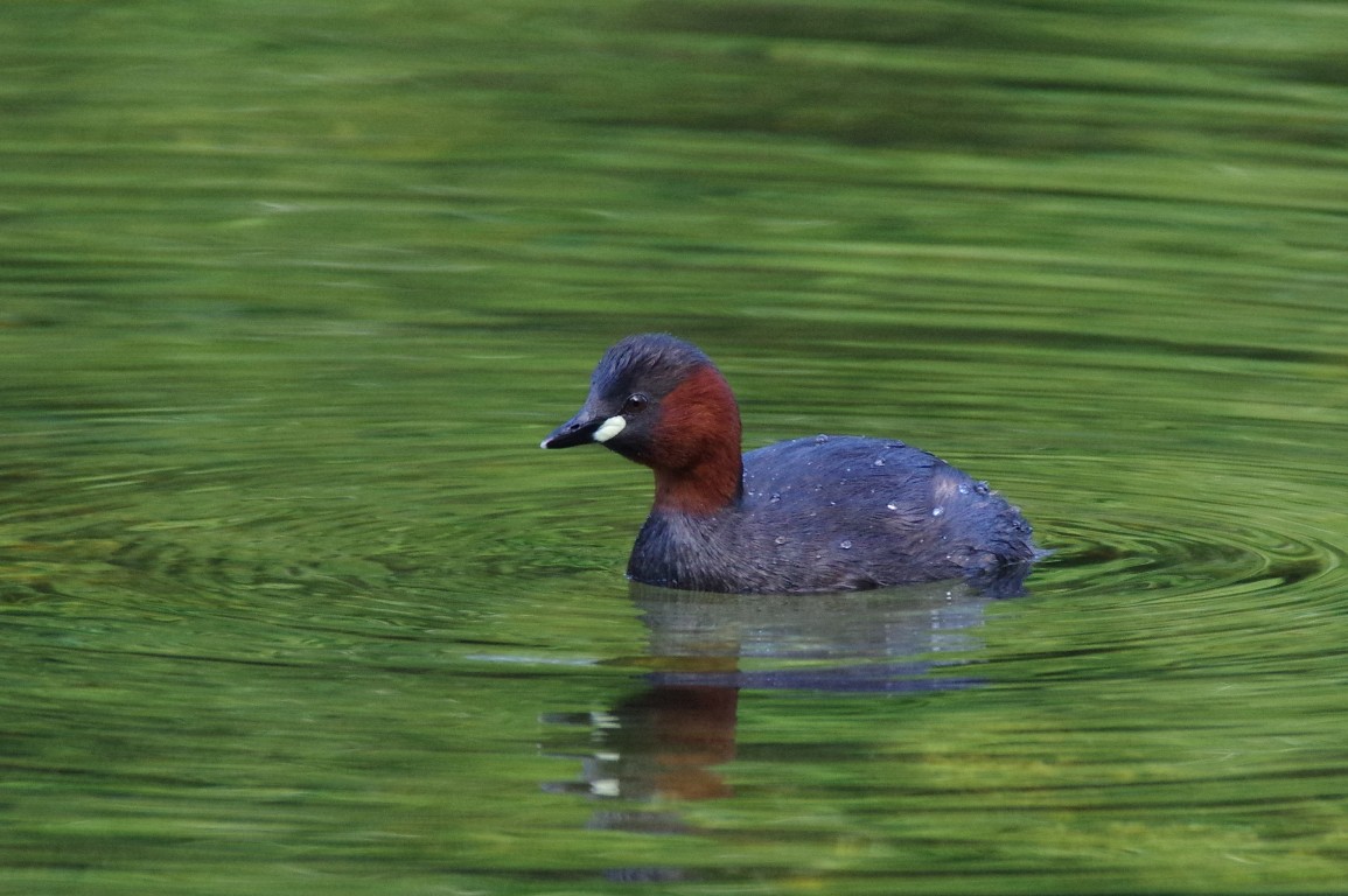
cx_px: 674
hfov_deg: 3.3
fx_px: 23569
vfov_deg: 2.2
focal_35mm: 630
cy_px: 448
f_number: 8
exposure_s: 1/250
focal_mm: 420
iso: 1600
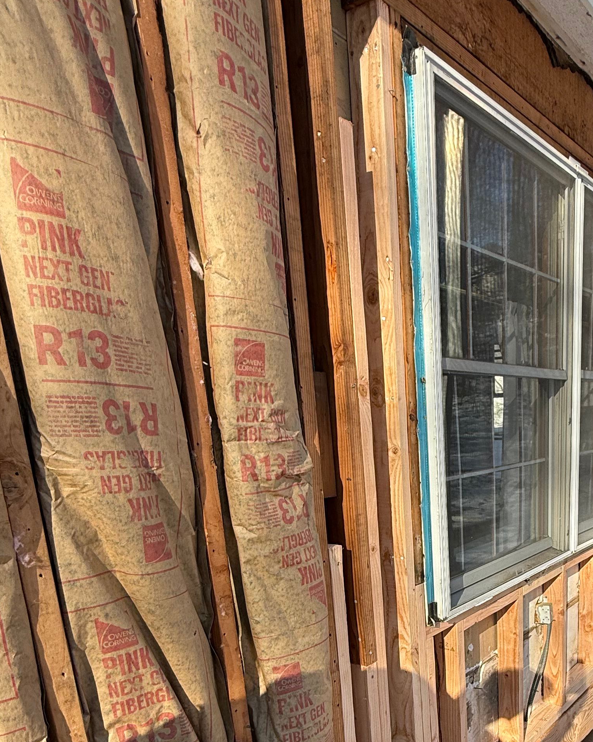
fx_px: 636
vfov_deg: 56.2
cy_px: 590
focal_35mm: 29
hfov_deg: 47.9
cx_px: 451
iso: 50
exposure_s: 1/324
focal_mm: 2.22
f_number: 2.2
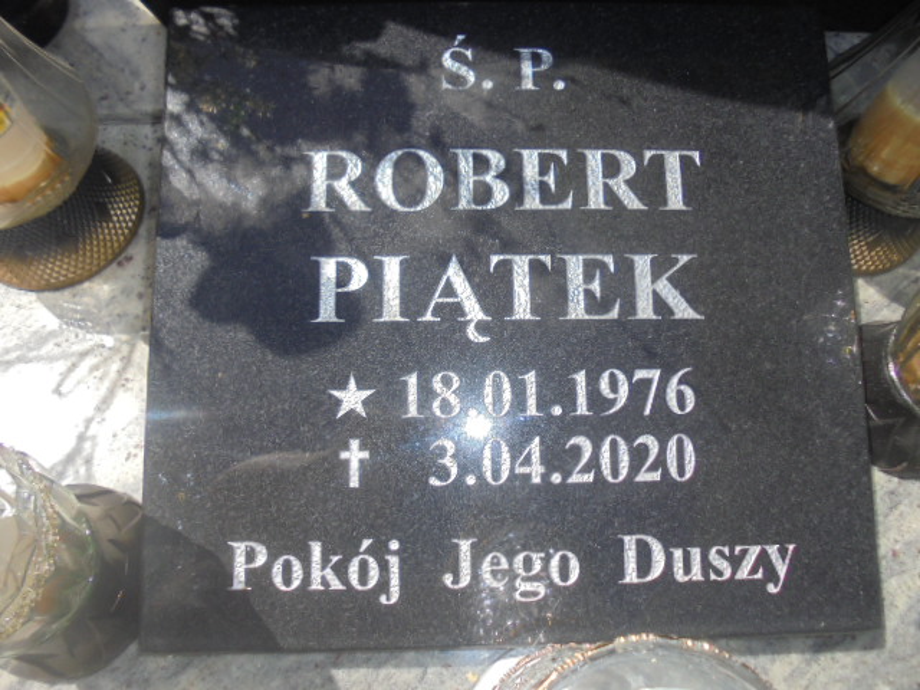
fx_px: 691
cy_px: 345
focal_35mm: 26
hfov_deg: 67.3
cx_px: 460
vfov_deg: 53.1
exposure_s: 1/800
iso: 100
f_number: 3.5
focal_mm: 4.6
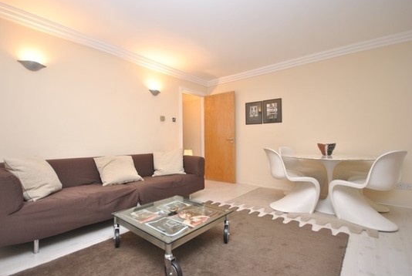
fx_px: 183
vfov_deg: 74.0
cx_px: 195
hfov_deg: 96.6
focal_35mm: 16
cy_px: 136
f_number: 4
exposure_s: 1/60
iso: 200
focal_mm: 10
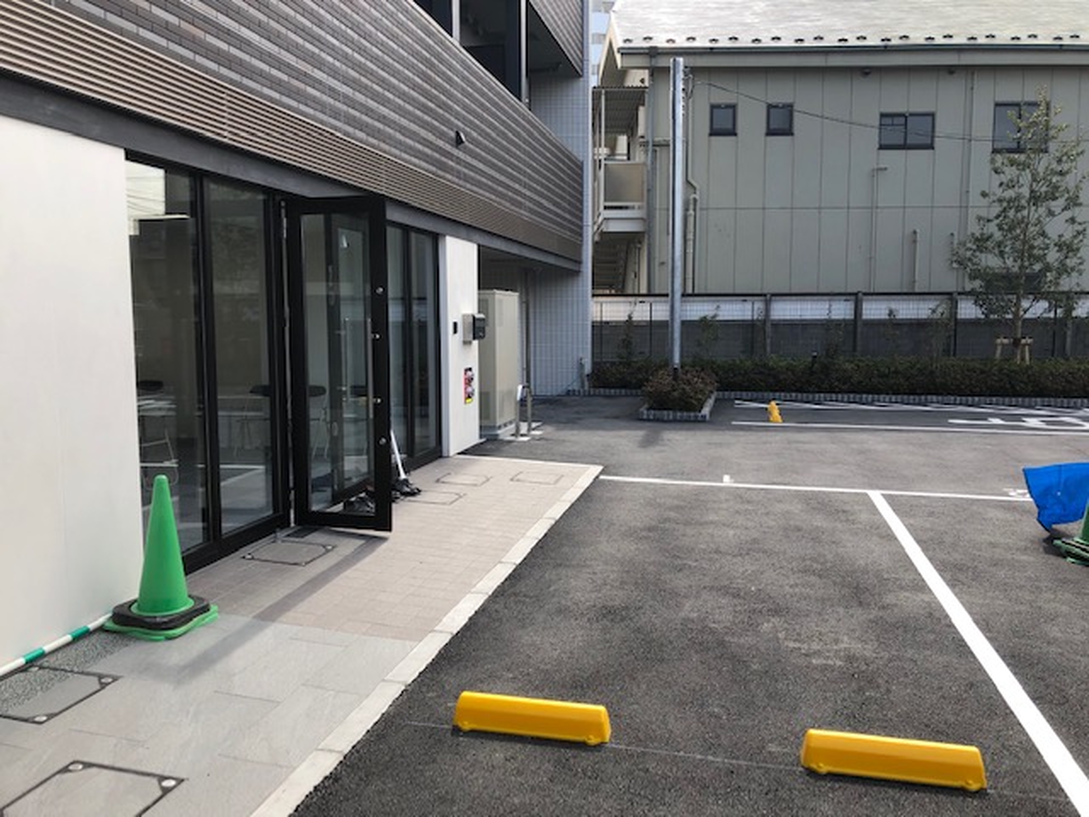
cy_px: 408
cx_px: 544
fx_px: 881
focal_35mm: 28
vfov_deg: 49.7
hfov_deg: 63.4
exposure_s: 1/495
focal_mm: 3.99
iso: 20
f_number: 1.8
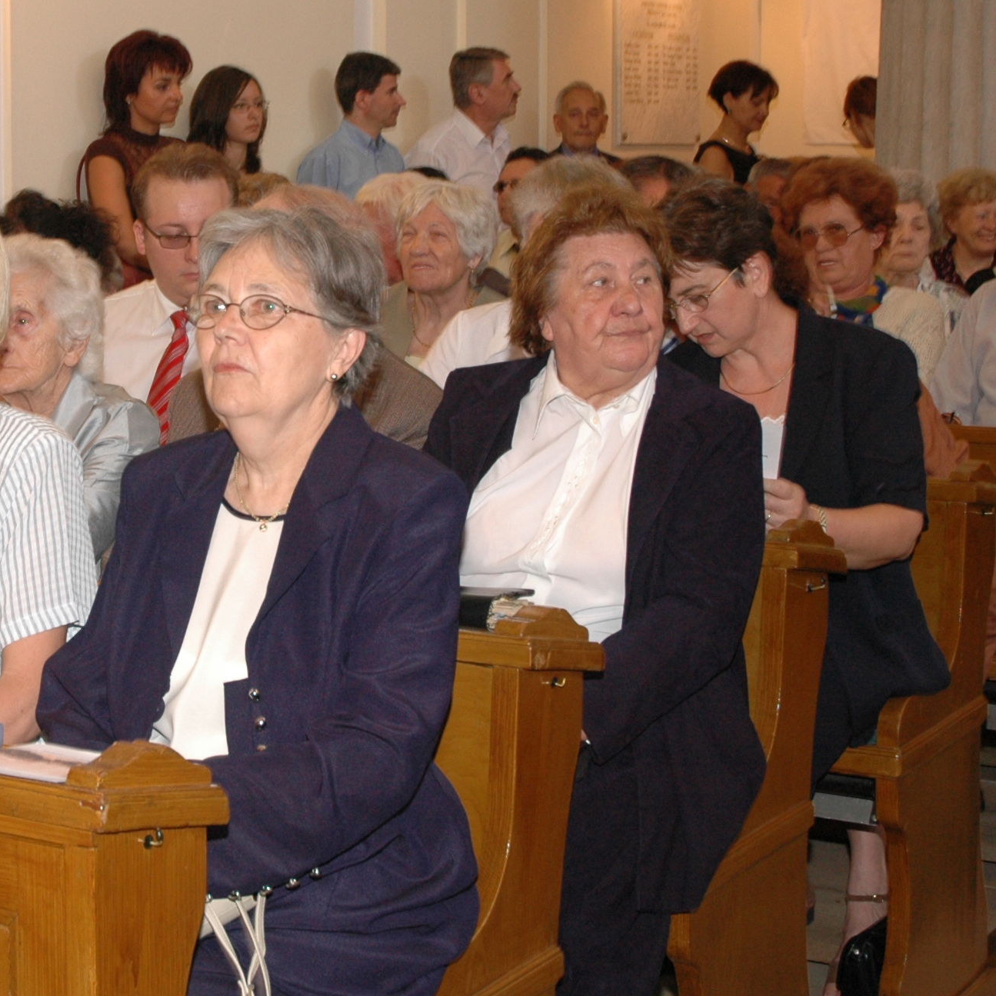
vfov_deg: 23.3
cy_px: 325
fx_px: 2408
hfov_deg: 22.9
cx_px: 158
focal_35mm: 74
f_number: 5.6
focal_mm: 25
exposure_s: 1/30
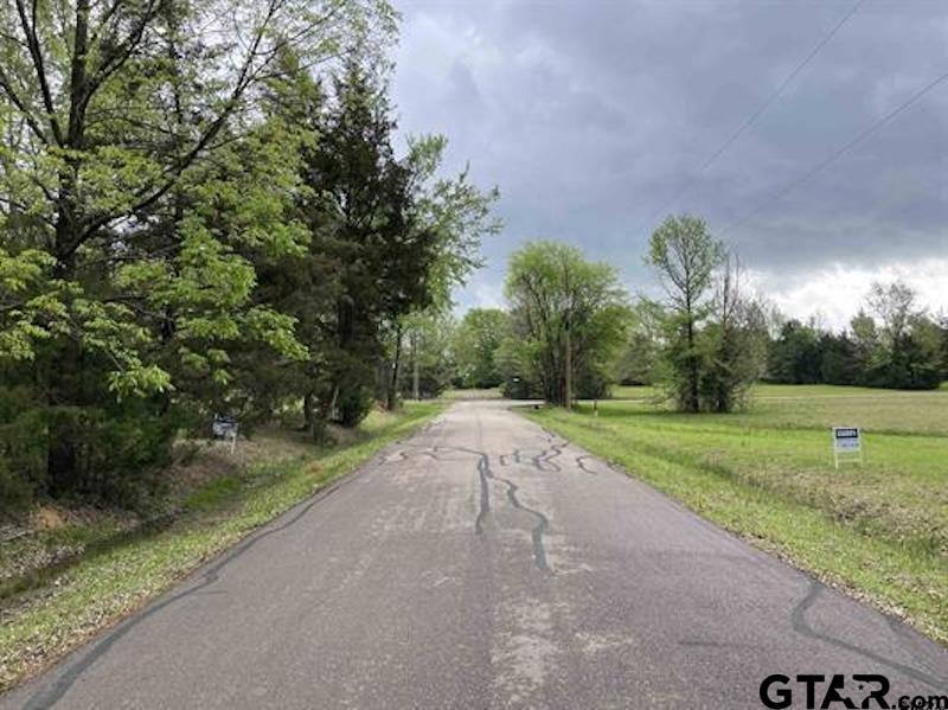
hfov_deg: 67.3
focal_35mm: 26
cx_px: 474
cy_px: 355
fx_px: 712
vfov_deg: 53.0
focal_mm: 5.1
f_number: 1.6
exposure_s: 1/700
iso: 32
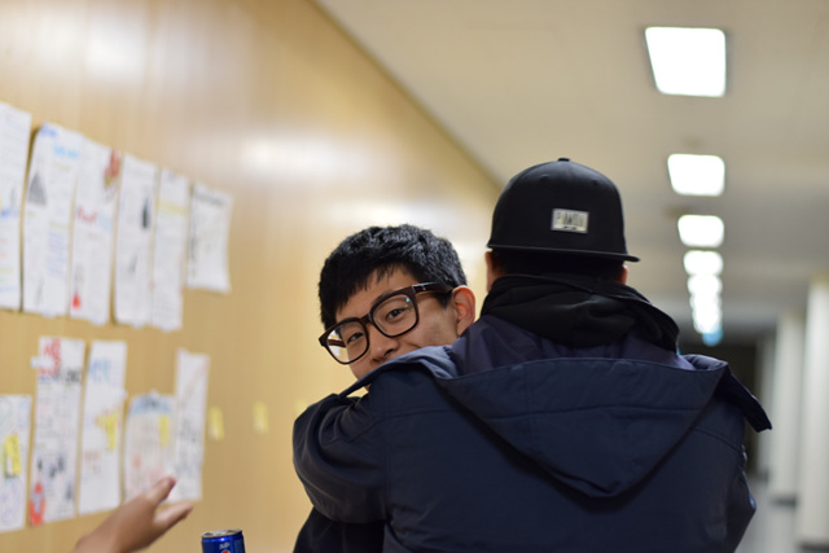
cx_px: 414
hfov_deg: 27.0
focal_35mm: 75
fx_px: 1727
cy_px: 276
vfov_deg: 18.2
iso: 400
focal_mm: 50
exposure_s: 1/100
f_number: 1.8
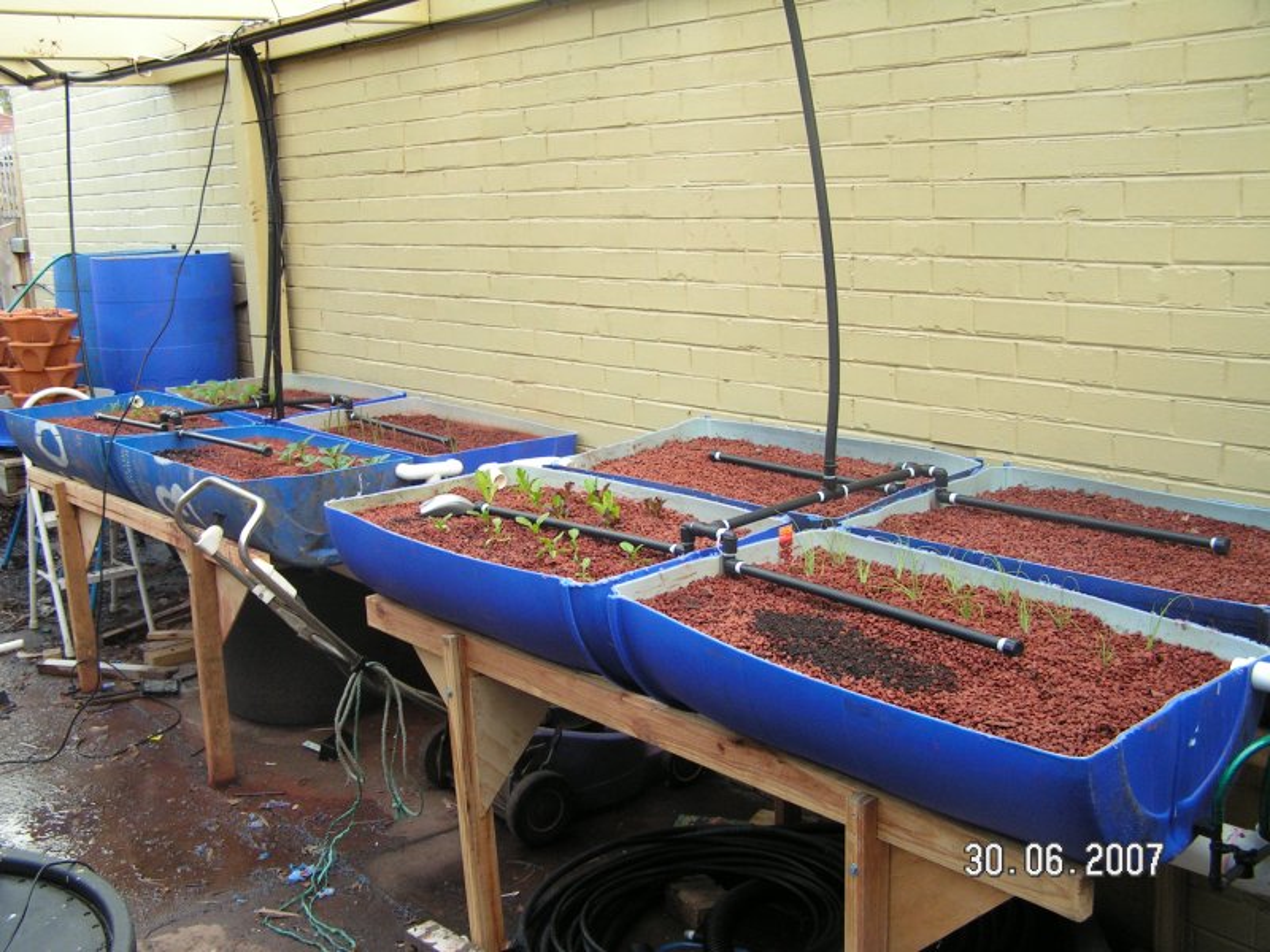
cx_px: 635
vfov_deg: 37.7
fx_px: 1394
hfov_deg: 49.0
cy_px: 476
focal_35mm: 38
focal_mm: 6.3
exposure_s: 1/40
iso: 100
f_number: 2.8
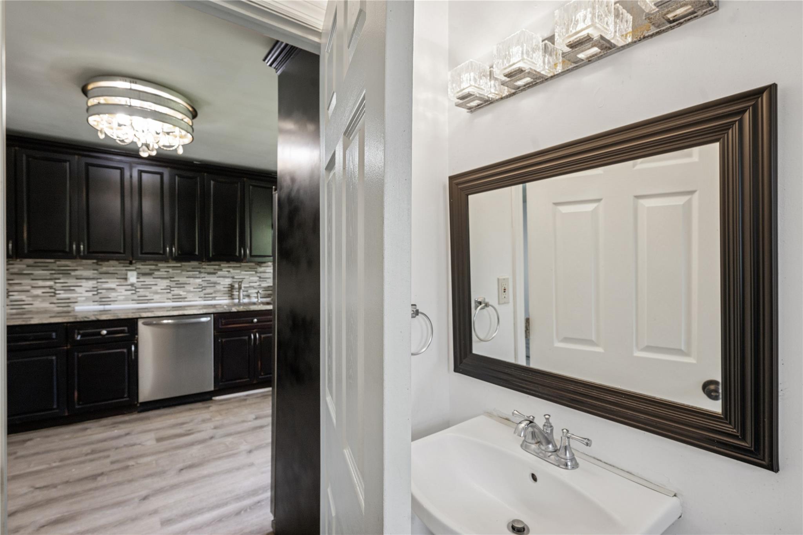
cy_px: 268
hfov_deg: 95.0
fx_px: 368
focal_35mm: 16
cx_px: 402
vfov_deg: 72.0
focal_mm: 16.5
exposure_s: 1/60
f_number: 8
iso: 400
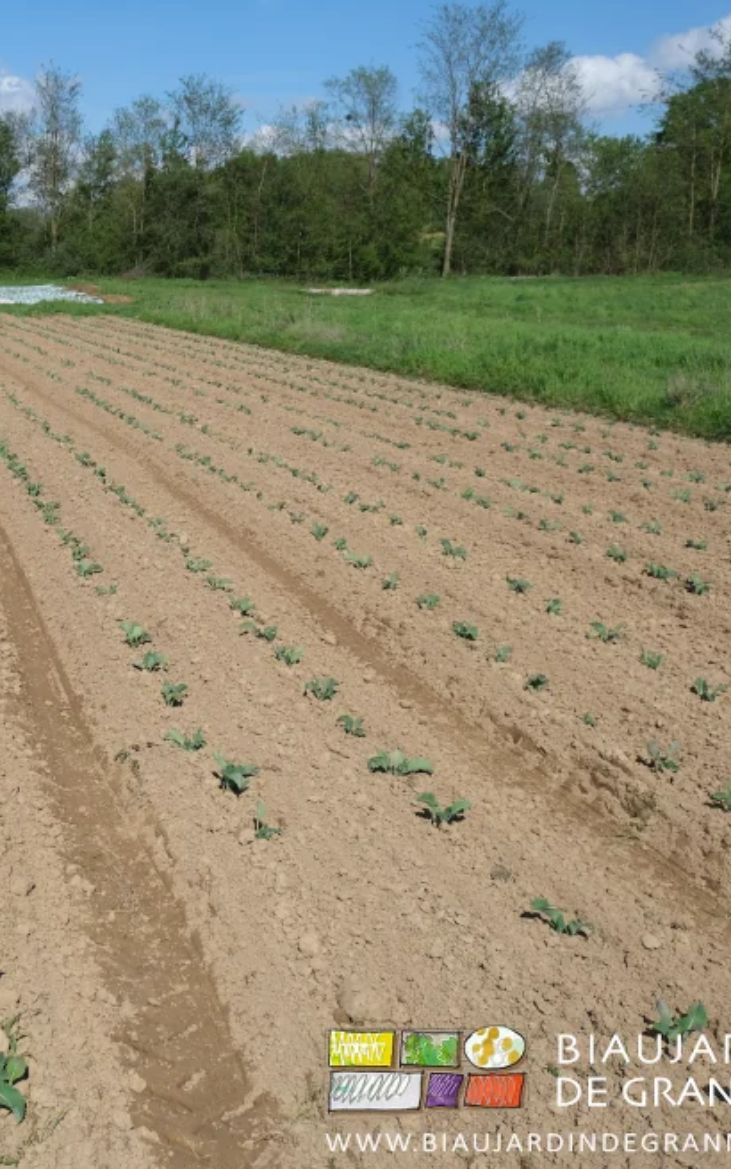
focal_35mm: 42
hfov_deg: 28.3
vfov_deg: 47.2
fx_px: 1337
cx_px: -37
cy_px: 577
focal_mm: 18
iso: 160
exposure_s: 1/480
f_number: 8
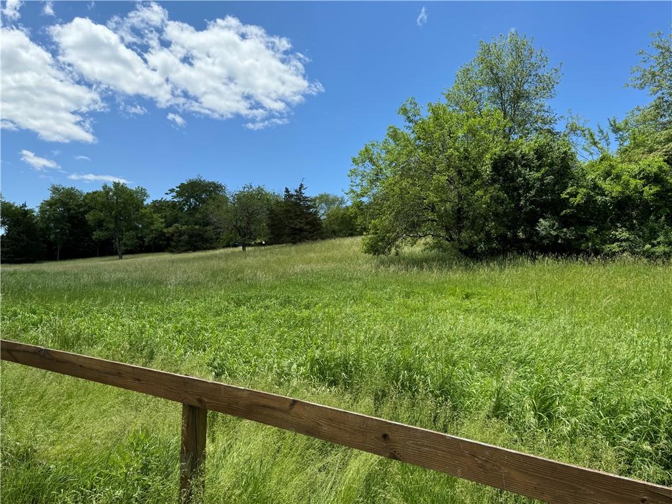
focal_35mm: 24
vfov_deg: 56.8
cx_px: 336
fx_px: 466
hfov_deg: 71.6
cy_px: 252
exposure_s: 1/4049
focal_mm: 6.76
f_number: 1.78
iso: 80
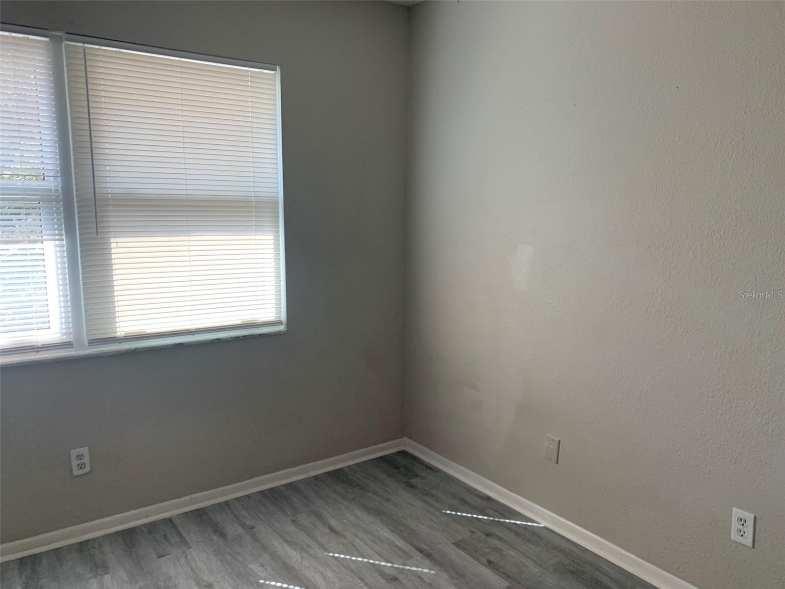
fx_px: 590
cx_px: 392
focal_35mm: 26
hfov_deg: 67.3
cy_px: 294
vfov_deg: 53.1
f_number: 1.8
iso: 80
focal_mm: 4.25
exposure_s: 1/121
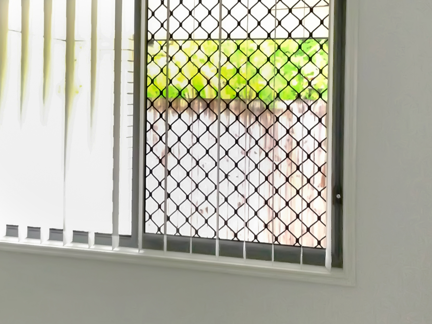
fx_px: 761
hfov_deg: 31.2
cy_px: 159
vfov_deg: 24.0
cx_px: 114
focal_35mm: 61
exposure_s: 1/33
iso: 200
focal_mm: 3.3
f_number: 2.4
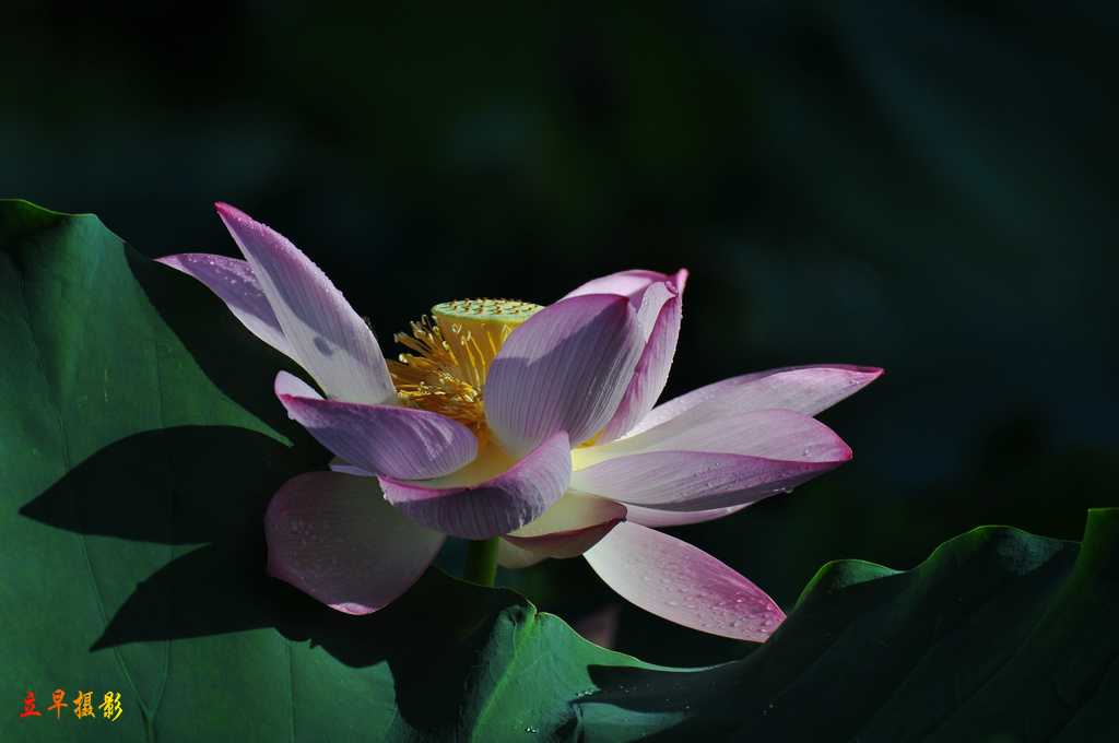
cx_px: 560
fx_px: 13970
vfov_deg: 3.0
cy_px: 372
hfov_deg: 4.6
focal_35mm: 450
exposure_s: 1/640
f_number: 5.6
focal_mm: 300
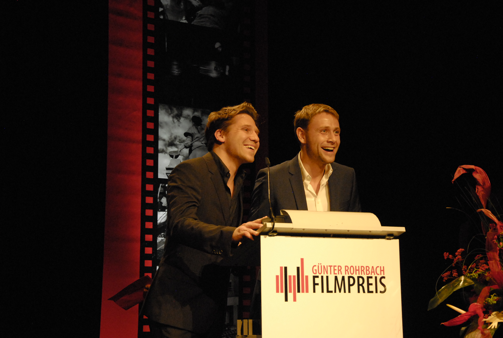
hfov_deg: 25.9
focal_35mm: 78
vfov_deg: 17.6
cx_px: 252
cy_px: 169
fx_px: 1092
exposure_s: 1/90
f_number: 5.6
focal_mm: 52
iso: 1600
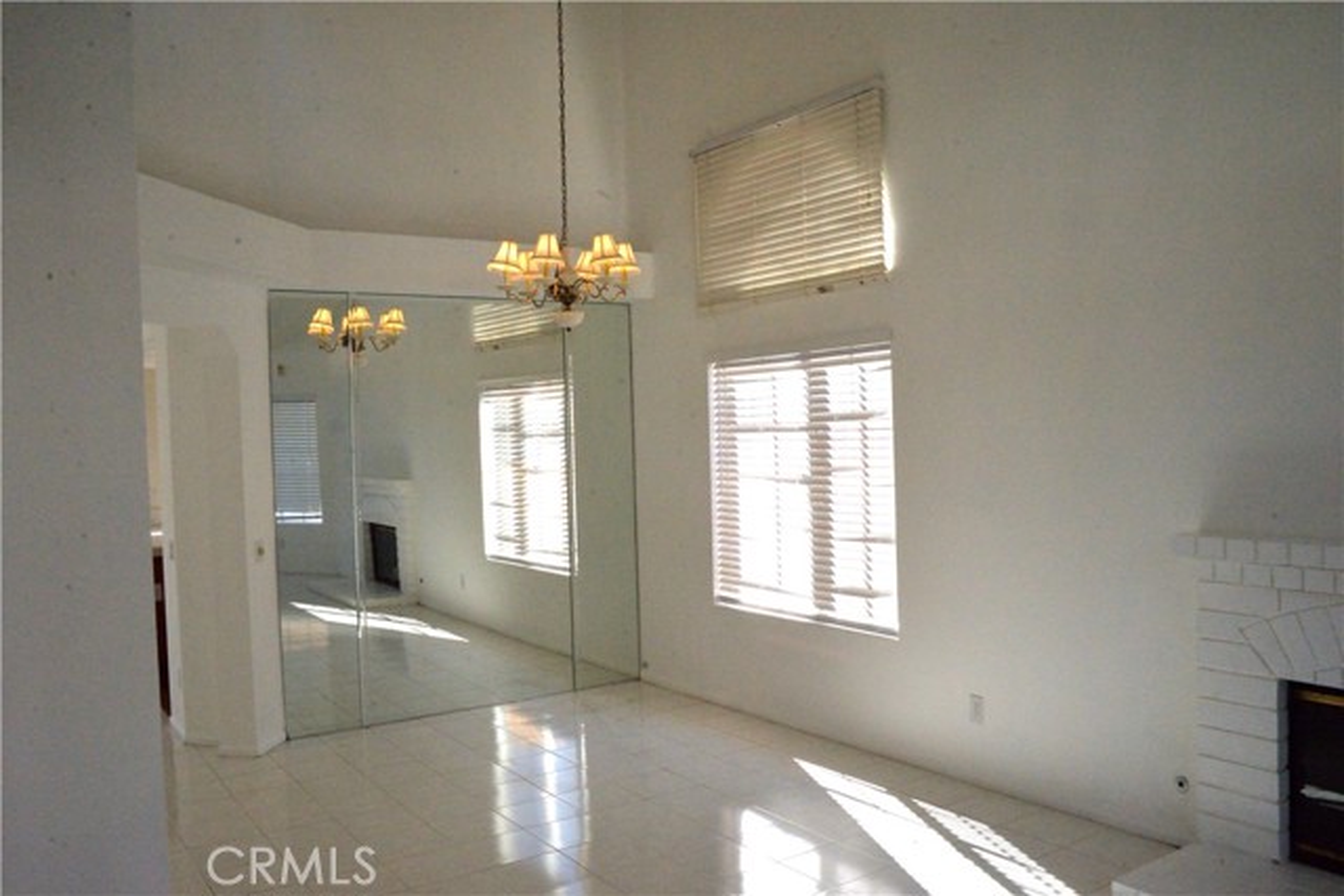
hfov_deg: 63.6
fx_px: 1083
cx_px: 672
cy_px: 448
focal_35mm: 29
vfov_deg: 45.0
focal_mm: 29
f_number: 16
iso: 6400
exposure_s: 1/1000
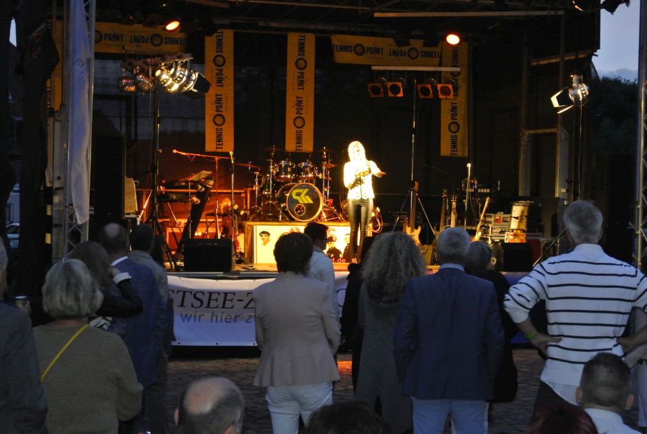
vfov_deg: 16.9
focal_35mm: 81
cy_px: 217
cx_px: 324
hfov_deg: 25.0
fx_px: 1458
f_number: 5.6
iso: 1600
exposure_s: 1/15
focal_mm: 30
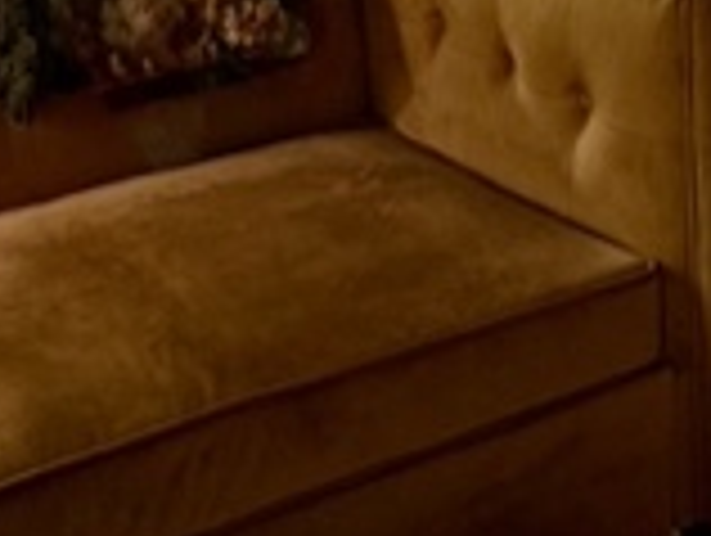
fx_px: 1995
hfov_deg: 20.0
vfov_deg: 13.6
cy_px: -448
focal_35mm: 97
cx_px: 576
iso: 250
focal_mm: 6.76
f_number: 1.78
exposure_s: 1/60
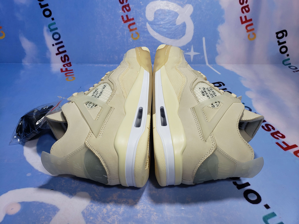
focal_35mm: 26
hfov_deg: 67.3
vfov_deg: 53.1
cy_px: 112
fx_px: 225
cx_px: 150
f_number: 2.4
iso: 80
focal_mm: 4.3
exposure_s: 1/100
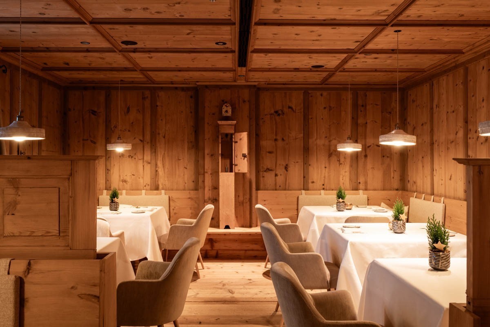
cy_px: 164
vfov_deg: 38.9
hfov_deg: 55.8
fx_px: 463
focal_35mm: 34
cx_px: 245
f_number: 11
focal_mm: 34
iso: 800
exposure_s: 1/6
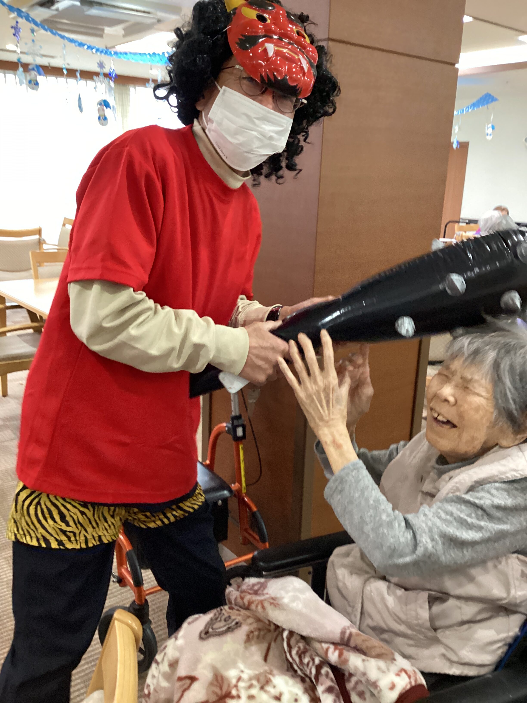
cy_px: 352
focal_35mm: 31
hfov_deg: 45.4
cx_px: 264
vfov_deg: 58.4
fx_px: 629
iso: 400
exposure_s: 1/50
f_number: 2.4
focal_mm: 3.3
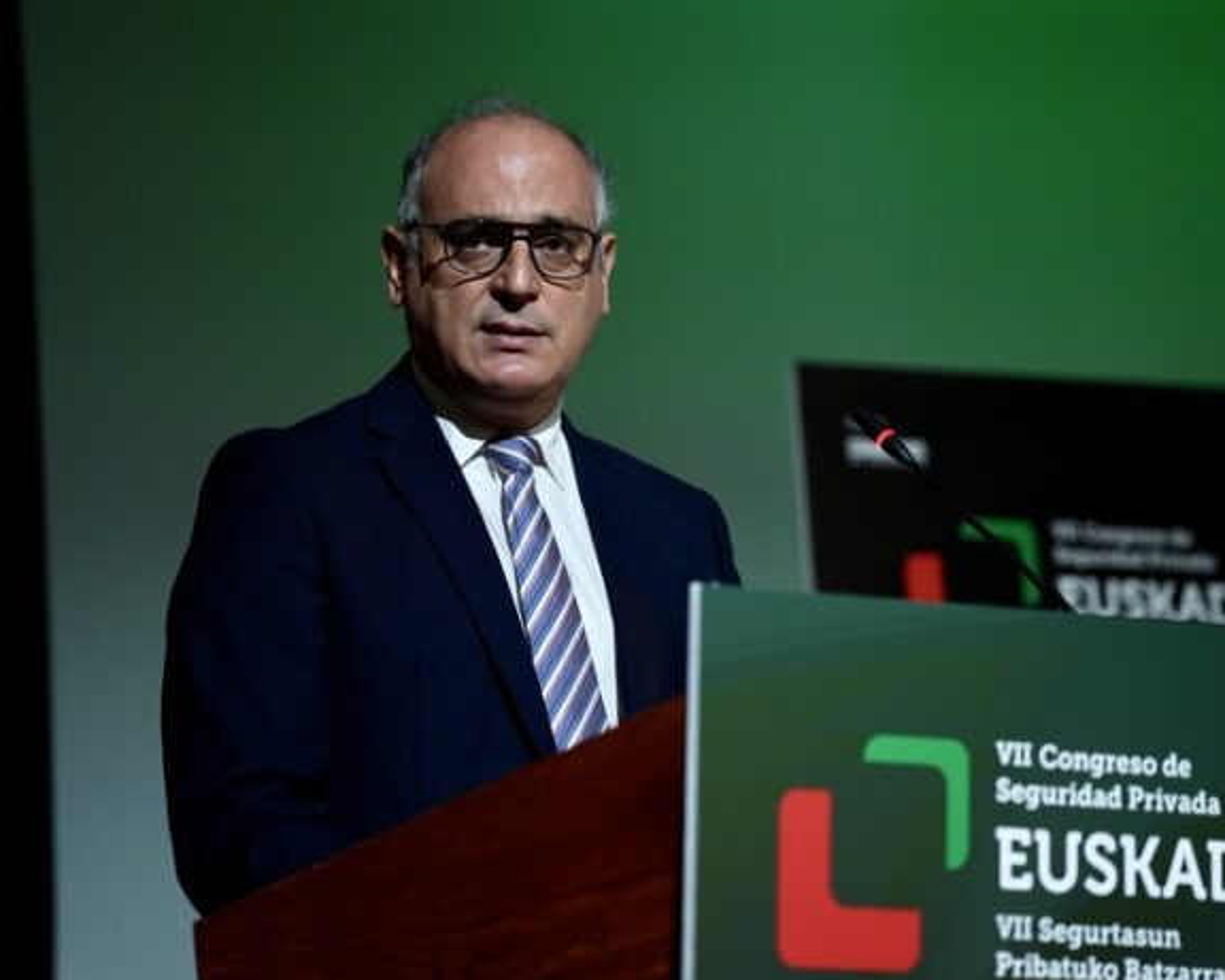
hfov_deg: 13.3
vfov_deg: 10.7
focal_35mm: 144
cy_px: 491
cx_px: 661
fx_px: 5238
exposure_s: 1/160
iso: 1600
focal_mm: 127.4
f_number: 2.8
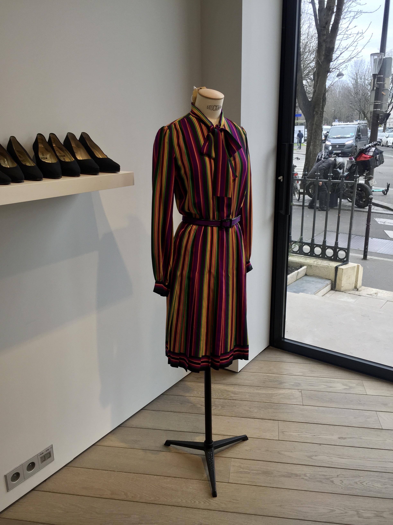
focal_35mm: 29
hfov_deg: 48.2
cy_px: 262
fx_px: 439
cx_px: 196
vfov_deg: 61.7
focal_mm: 4.15
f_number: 2.2
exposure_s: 1/100
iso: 32
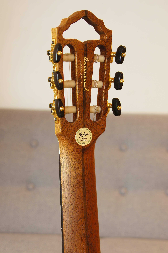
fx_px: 474
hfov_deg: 20.1
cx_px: 84
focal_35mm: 68
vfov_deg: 29.9
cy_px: 126
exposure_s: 1/8
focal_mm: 45
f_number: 5
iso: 100
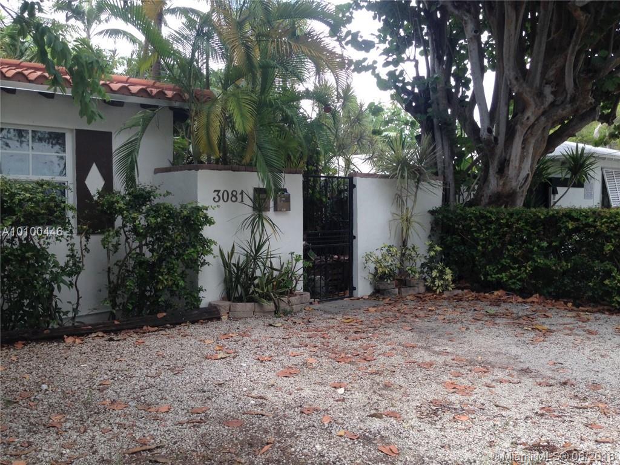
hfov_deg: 55.4
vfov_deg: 42.9
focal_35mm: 33
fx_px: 591
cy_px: 232
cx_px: 310
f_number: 2.4
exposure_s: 1/237
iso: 50
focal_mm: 4.12
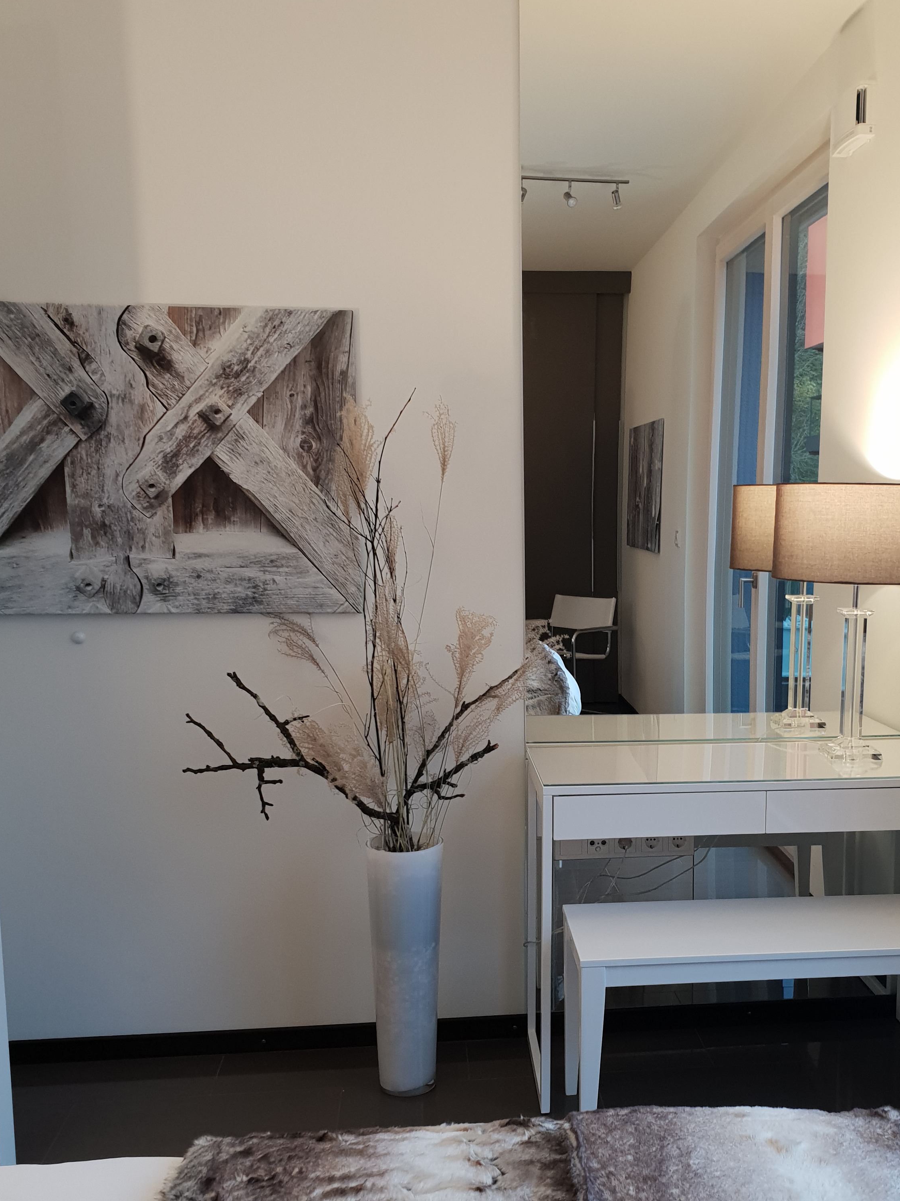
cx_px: 578
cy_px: 670
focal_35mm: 35
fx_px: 1213
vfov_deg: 52.5
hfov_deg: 40.3
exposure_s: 1/50
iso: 125
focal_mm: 4.3
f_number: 2.4
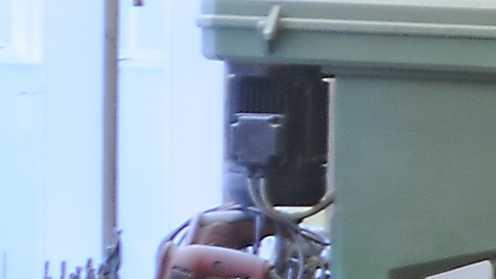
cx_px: 1786
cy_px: 315
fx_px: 3577
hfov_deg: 6.7
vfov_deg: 4.5
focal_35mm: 272
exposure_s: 1/20
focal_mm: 24
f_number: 3.5
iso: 200
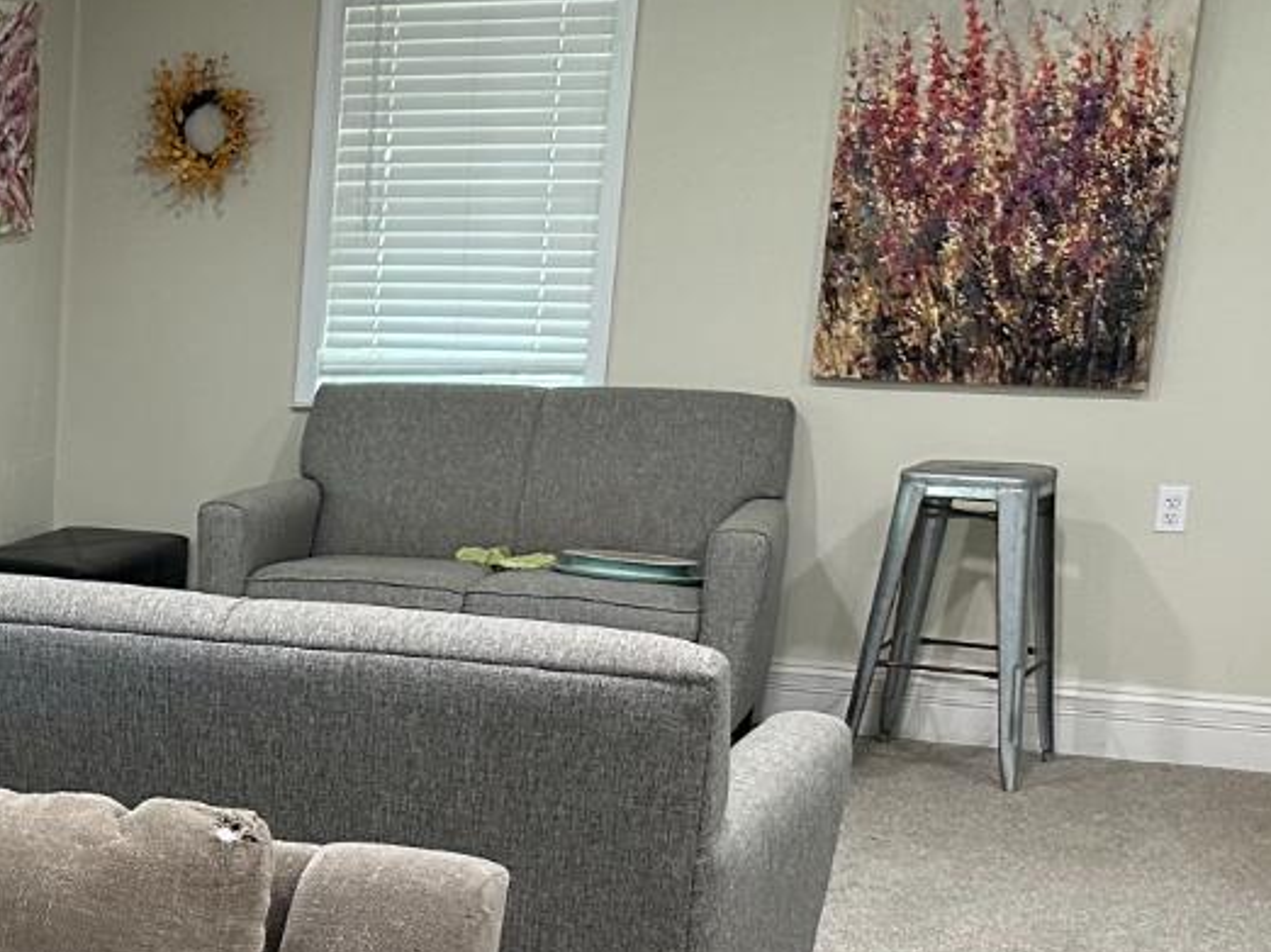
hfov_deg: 24.8
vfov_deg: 20.9
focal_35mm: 69
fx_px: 2532
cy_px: 836
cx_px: -341
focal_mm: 6.86
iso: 250
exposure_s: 1/60
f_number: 1.78
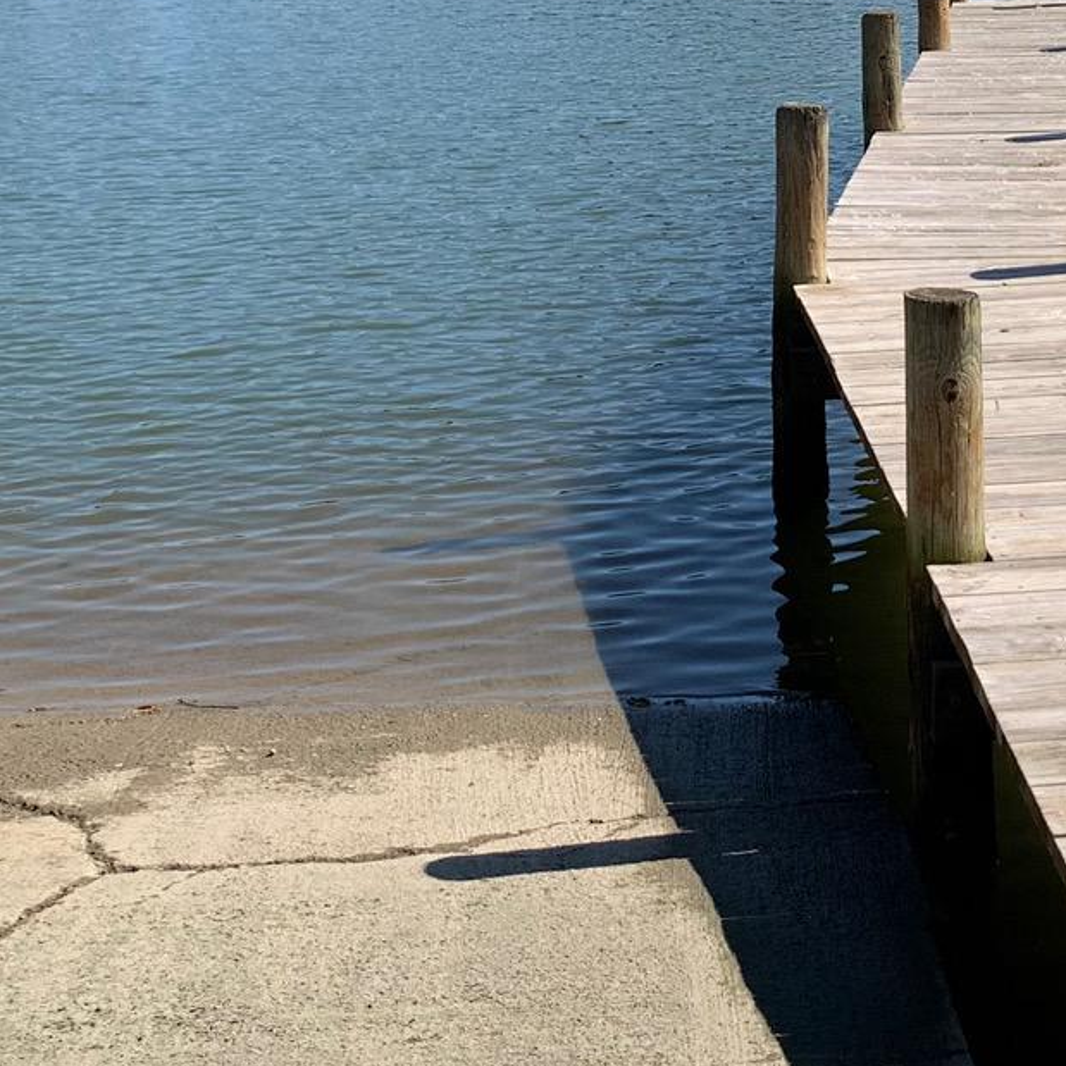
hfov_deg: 22.2
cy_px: 84
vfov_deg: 22.2
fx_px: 2648
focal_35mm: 76
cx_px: 963
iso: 25
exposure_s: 1/2075
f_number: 1.8
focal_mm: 4.25
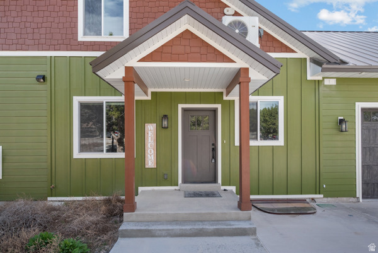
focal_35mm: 20
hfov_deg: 82.5
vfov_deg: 60.8
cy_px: 126
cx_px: 189
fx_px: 215
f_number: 8
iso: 800
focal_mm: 20.5
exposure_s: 1/125
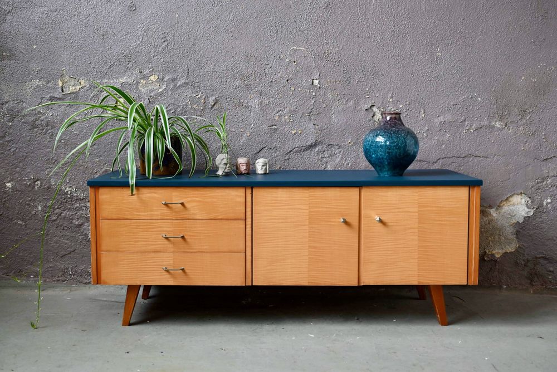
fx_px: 681
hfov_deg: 44.5
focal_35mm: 44
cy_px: 186
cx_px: 278
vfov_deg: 30.6
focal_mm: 44
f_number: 5
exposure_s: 1/100
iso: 800
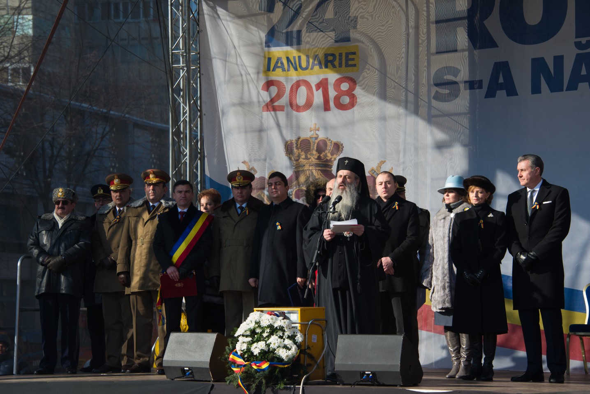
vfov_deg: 11.8
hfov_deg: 17.6
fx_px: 1902
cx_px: 295
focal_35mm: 116
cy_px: 197
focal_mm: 116
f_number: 10
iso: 100
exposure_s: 1/80
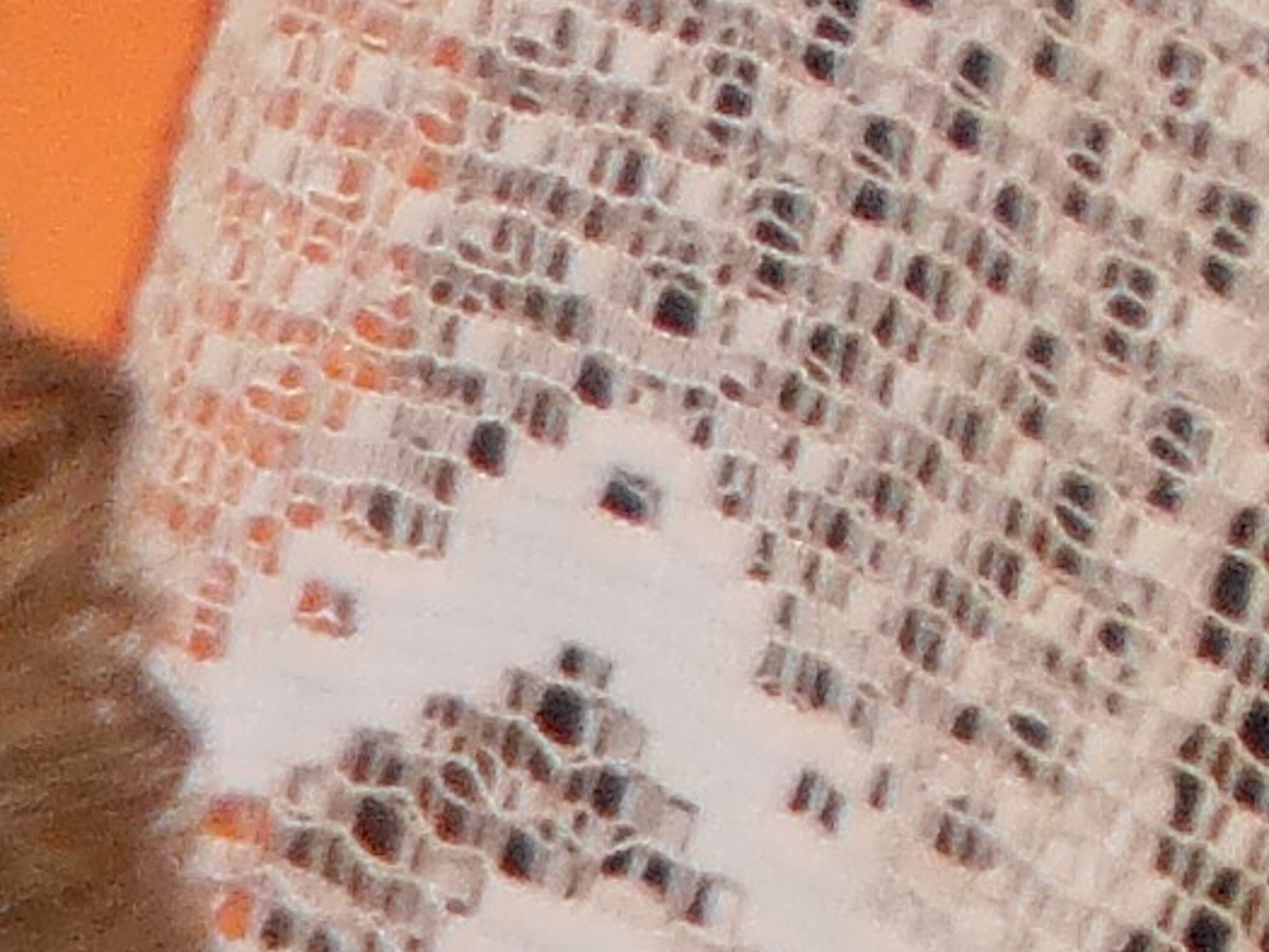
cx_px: -2891
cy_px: 2880
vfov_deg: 5.2
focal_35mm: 272
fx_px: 9974
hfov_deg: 6.5
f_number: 3.1
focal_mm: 6.3
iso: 125
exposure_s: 1/30
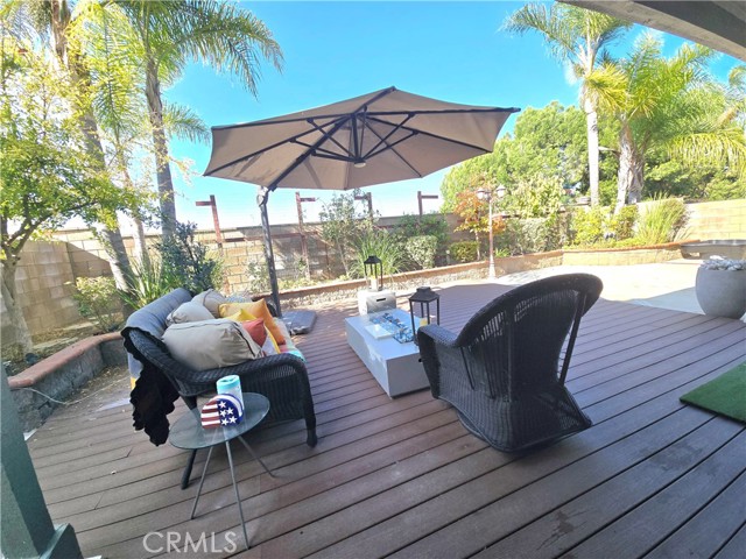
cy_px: 280
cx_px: 373
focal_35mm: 13
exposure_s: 1/667
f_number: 2.2
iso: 50
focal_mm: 2.2
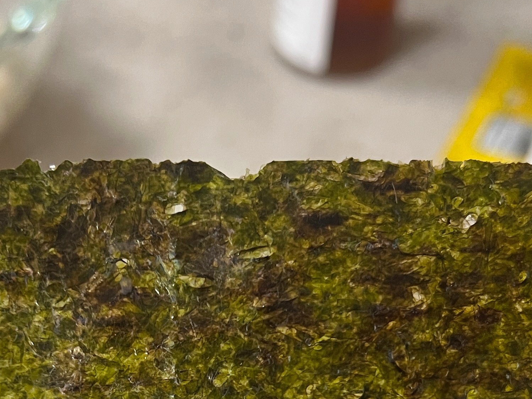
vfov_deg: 20.0
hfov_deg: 27.6
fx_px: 1076
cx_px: 176
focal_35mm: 70
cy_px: 442
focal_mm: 5.7
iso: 160
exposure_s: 1/50
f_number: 1.5
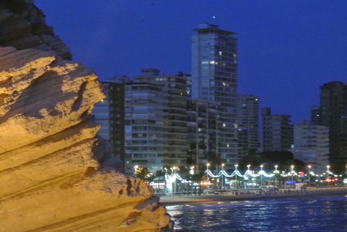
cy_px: 168
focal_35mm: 127
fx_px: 1225
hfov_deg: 16.1
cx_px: 221
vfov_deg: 10.8
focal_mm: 30
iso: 3200
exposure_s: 1/25
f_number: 5.6
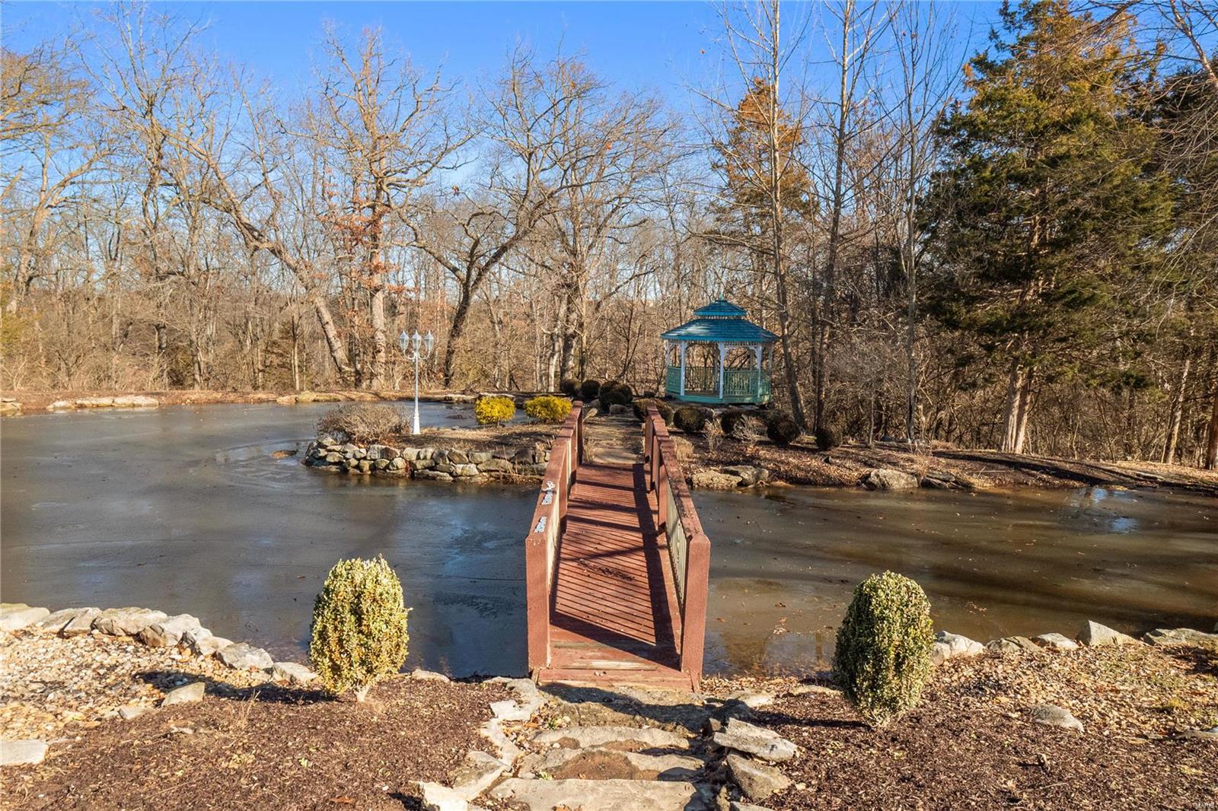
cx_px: 609
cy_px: 406
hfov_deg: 73.8
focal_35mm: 24
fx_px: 812
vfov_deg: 53.1
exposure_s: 1/500
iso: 400
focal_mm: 12
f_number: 8
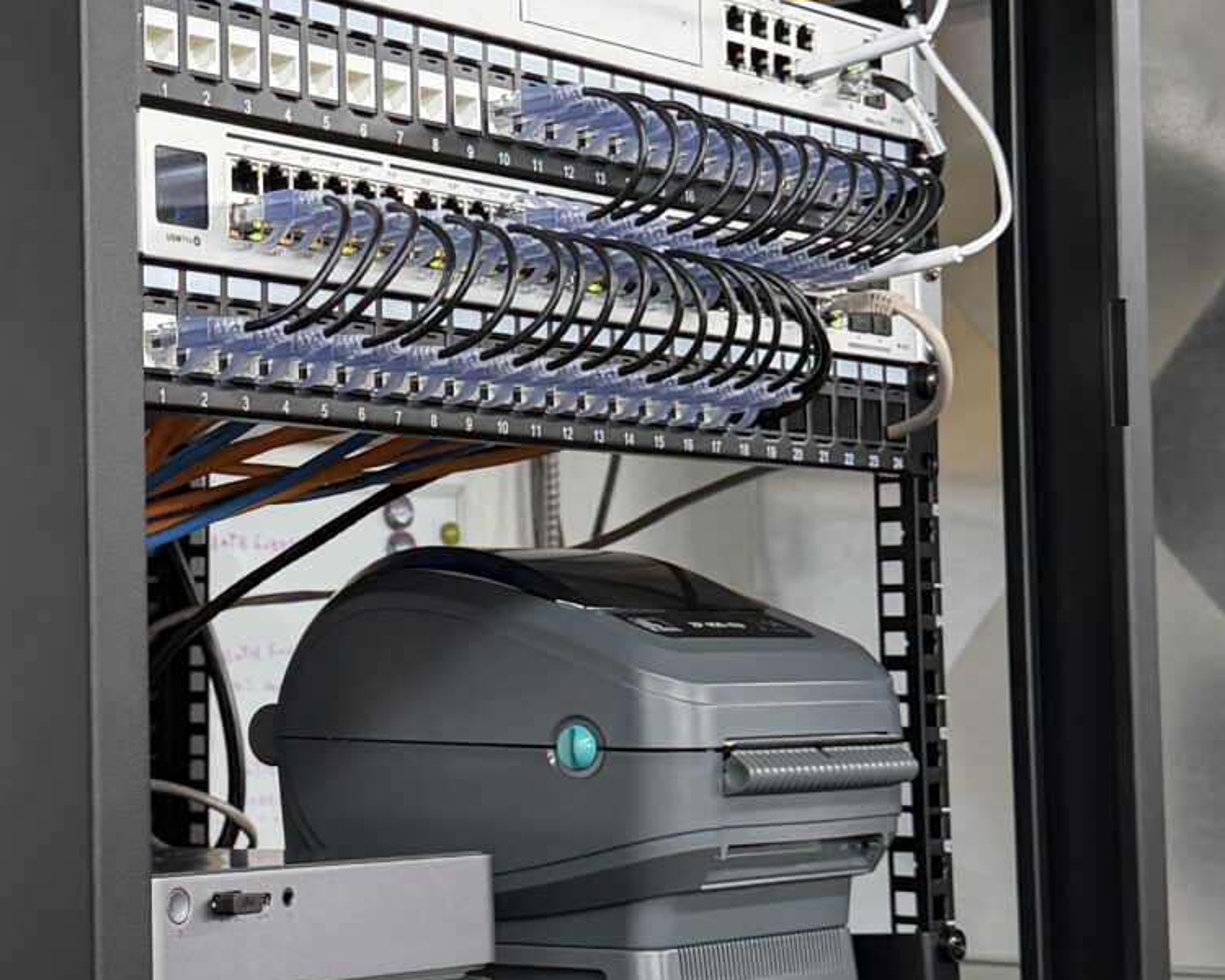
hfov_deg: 23.3
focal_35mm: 80
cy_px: 466
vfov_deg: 19.2
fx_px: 2900
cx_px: 168
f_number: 1.78
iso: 200
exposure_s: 1/116
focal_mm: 6.76
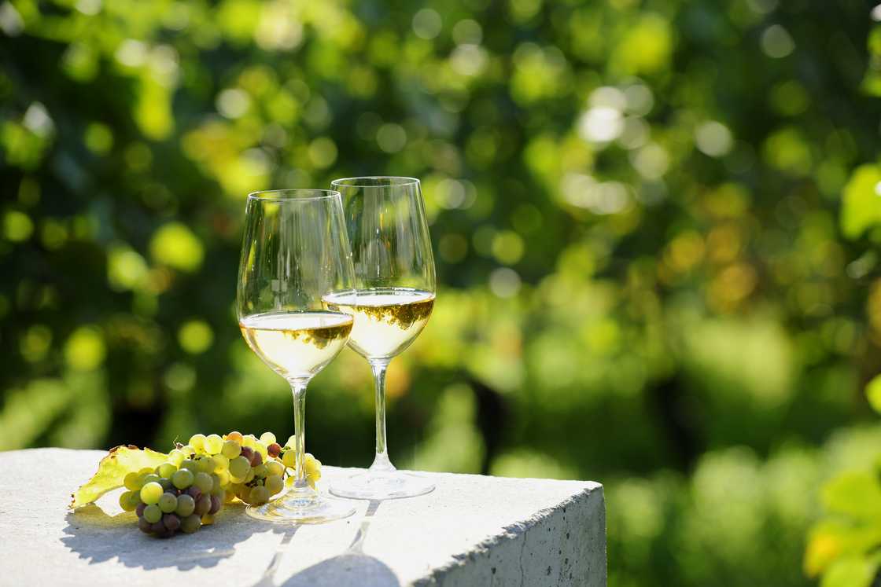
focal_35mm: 150
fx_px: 3671
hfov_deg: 13.7
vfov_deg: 9.2
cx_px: 440
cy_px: 294
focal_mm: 150
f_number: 4.5
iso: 100
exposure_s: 1/250
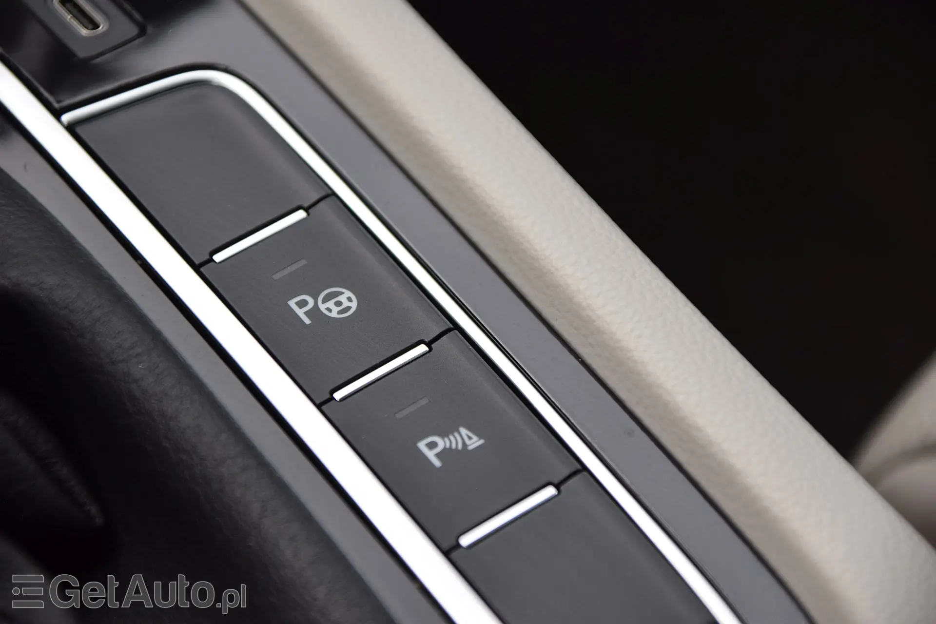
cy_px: 312
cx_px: 468
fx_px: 4524
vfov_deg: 7.9
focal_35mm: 174
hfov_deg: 11.8
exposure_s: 1/320
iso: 320
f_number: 5.6
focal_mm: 116
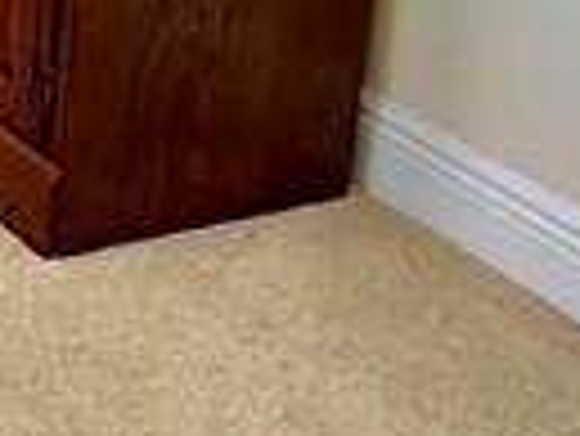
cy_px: -508
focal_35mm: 111
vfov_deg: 11.6
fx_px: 1862
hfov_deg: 14.2
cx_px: -647
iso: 250
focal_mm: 2.22
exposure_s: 1/60
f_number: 2.2
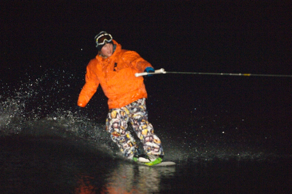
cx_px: 146
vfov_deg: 5.1
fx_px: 2187
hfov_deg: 7.6
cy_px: 97
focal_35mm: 270
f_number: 2.8
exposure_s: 1/250
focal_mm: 180
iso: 800
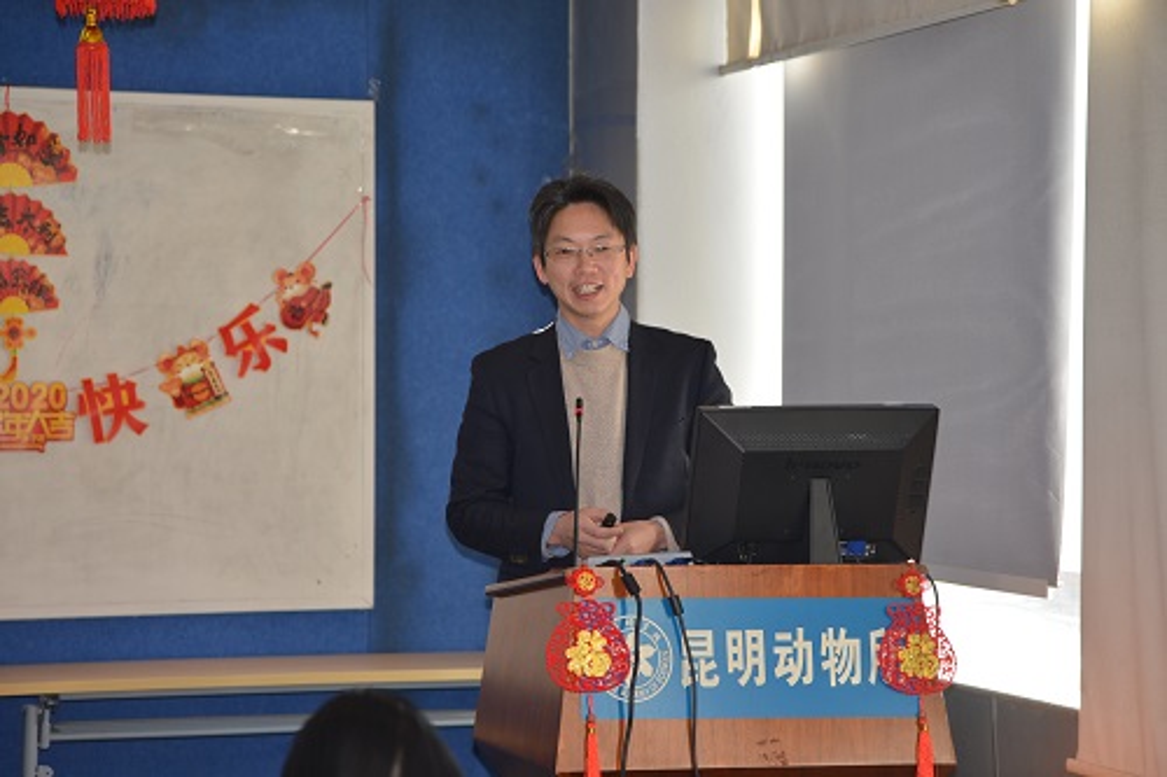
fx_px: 3888
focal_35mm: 120
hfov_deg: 17.1
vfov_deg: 11.4
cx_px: 584
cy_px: 388
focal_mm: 120
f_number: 4
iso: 280
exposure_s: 1/60
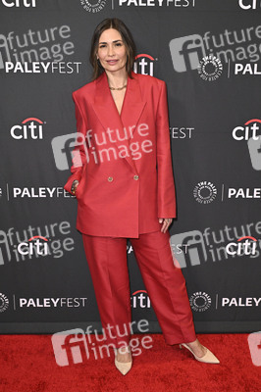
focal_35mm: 37
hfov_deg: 35.9
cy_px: 196
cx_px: 130
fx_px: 403
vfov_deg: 51.9
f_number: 5.6
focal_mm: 37
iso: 2500
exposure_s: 1/320
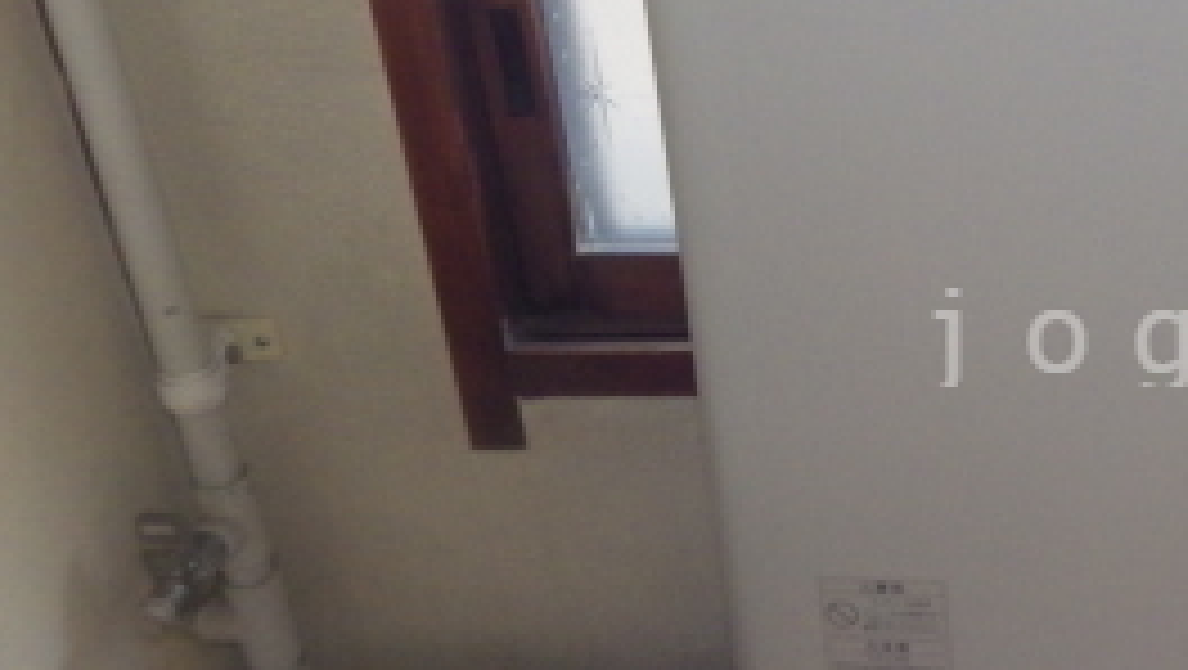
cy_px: 333
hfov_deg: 32.6
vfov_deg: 20.8
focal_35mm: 58
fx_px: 1829
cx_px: 1233
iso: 320
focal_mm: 4
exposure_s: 1/45
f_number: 3.1
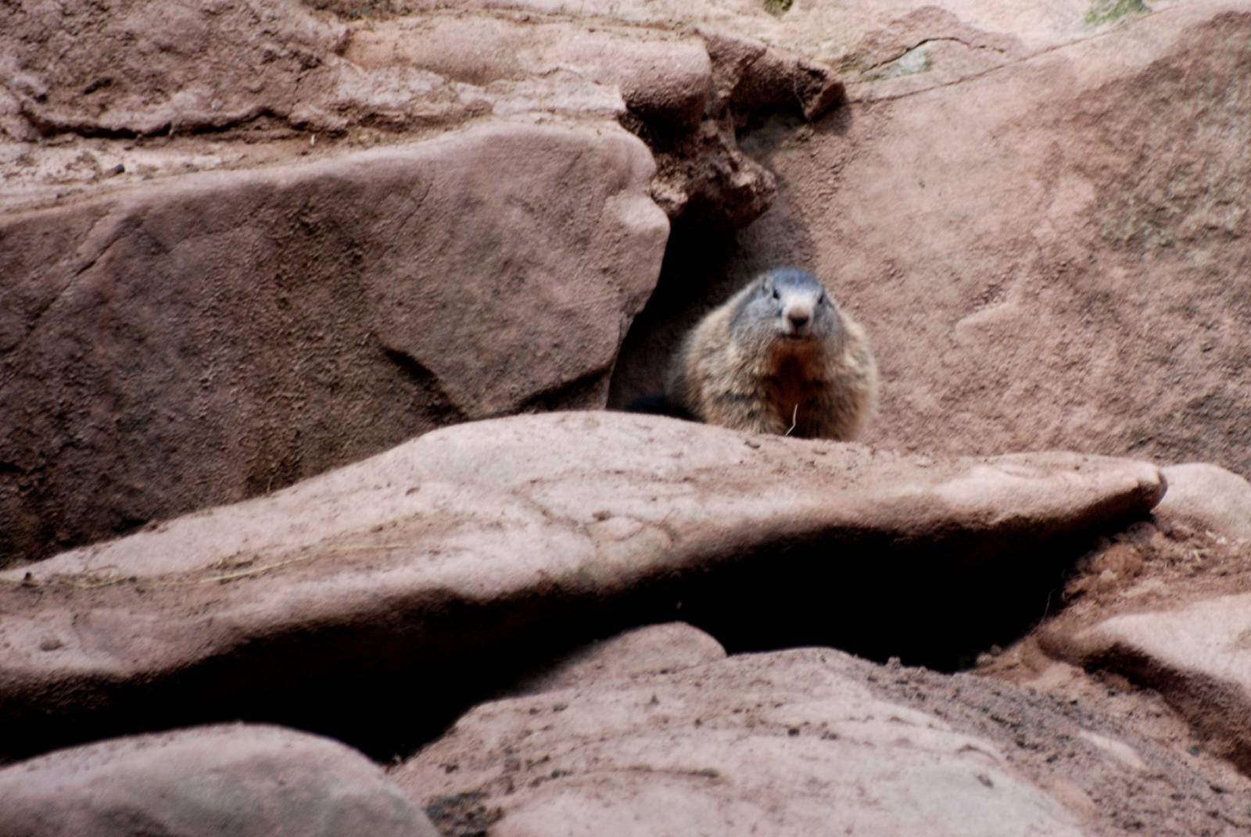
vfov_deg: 3.1
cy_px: 418
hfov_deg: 4.6
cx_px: 626
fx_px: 15656
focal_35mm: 450
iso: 400
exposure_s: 1/400
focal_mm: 300
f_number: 5.6
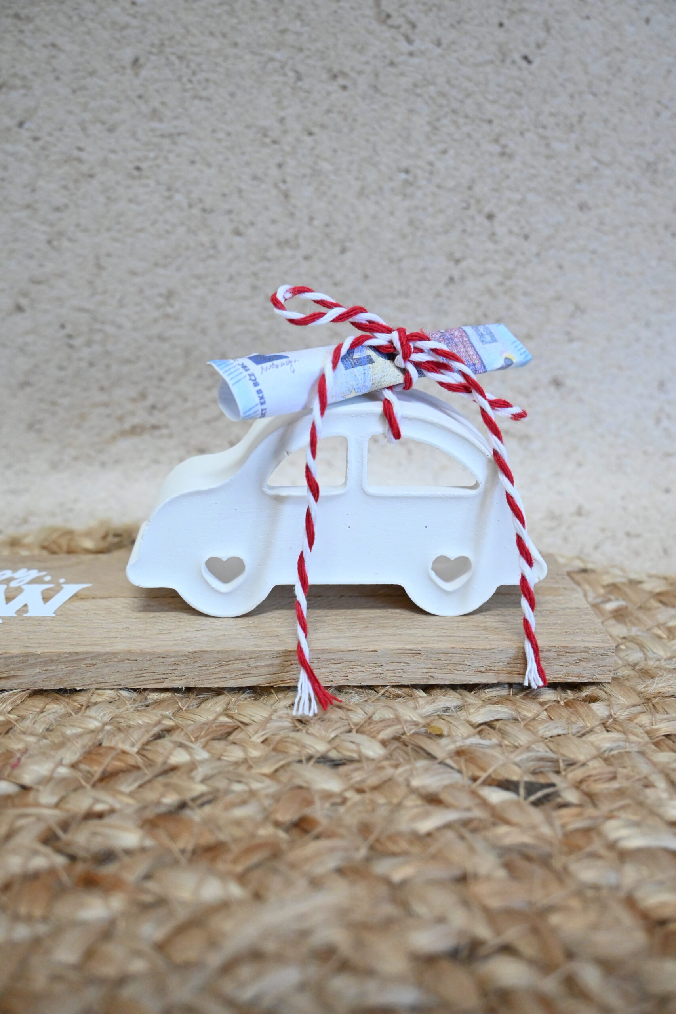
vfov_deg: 56.1
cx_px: 338
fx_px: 950
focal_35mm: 34
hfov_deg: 39.2
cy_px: 507
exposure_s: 1/160
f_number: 5
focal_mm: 22.5
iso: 3200
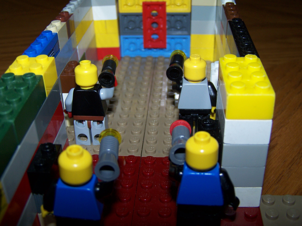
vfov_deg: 30.3
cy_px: 113
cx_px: 151
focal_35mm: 48
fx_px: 419
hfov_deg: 39.7
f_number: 3
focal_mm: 8
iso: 80
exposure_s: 1/60
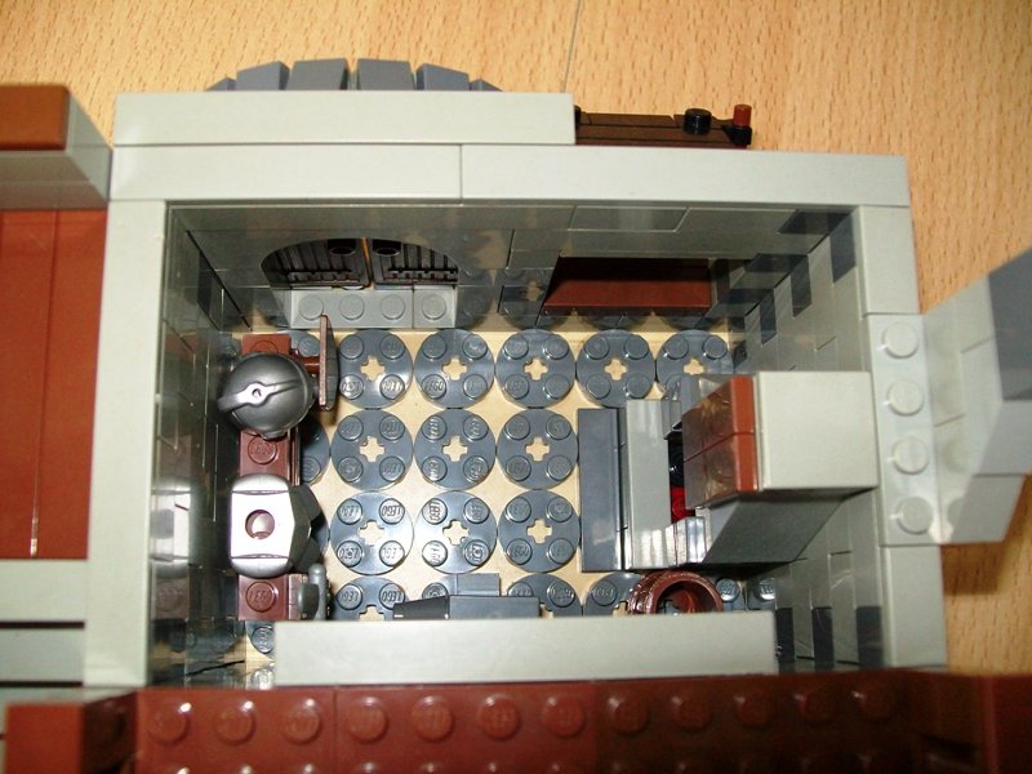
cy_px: 387
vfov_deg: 39.7
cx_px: 516
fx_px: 1073
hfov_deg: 51.4
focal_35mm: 36
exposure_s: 1/60
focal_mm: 6
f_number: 2.7
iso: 160
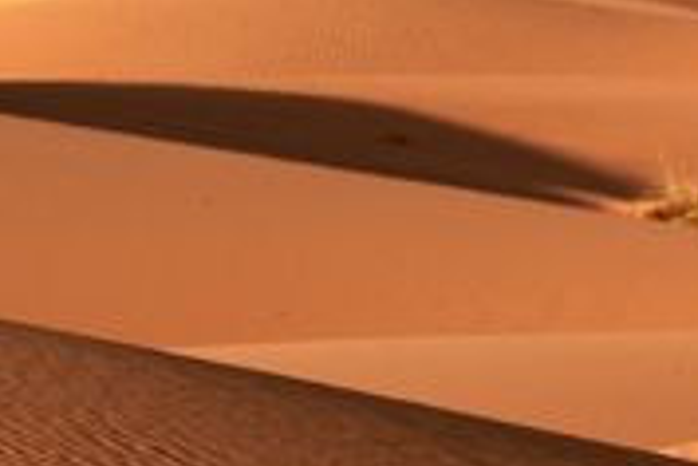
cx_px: 1952
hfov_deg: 1.2
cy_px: 1345
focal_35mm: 1737
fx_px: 33676
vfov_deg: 0.8
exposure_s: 1/320
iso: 400
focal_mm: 200
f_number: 14
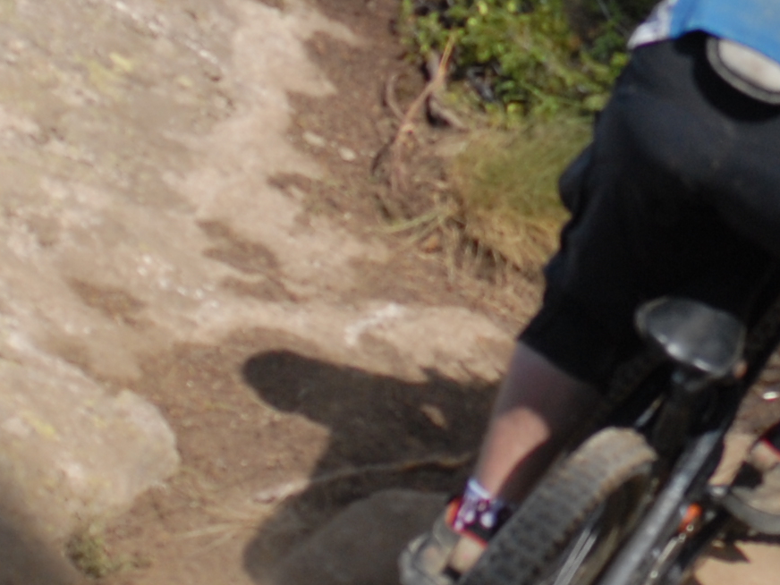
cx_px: 652
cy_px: -460
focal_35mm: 513
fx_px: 11559
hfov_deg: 3.9
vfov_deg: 2.9
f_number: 4.5
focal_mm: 80
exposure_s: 1/1250
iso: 200
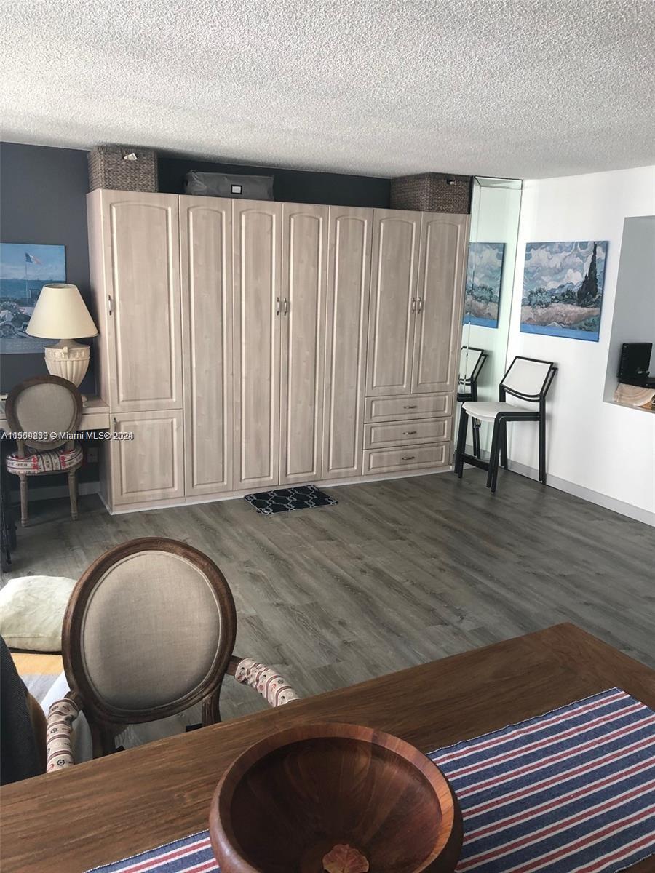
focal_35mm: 28
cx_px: 328
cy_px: 436
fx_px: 706
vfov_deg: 63.4
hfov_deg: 49.7
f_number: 1.8
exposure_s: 1/30
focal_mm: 3.99
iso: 25
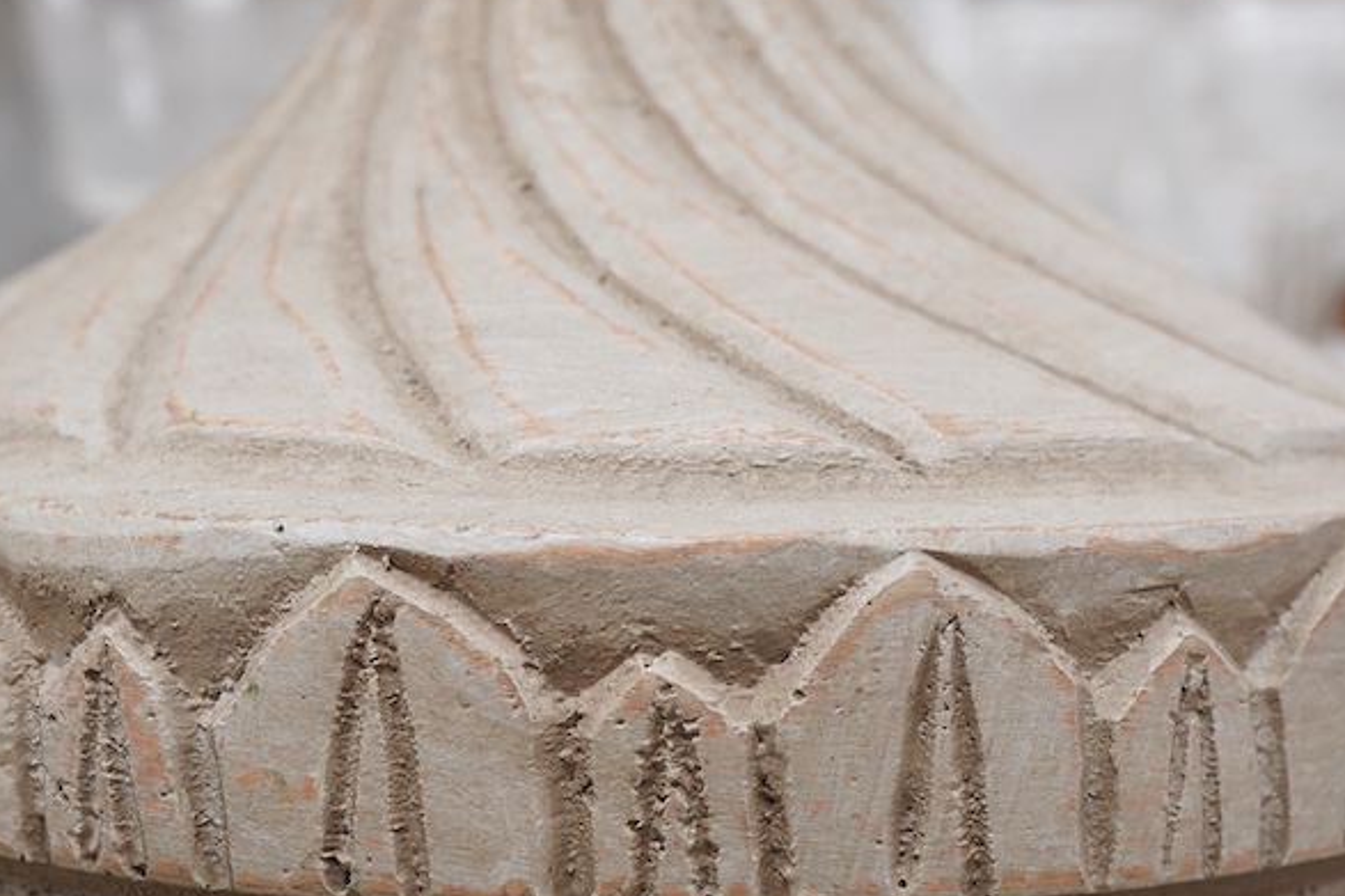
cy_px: 619
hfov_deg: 29.2
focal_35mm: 69
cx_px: 529
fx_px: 2577
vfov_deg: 19.6
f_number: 8
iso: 1250
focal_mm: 30
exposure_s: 1/125
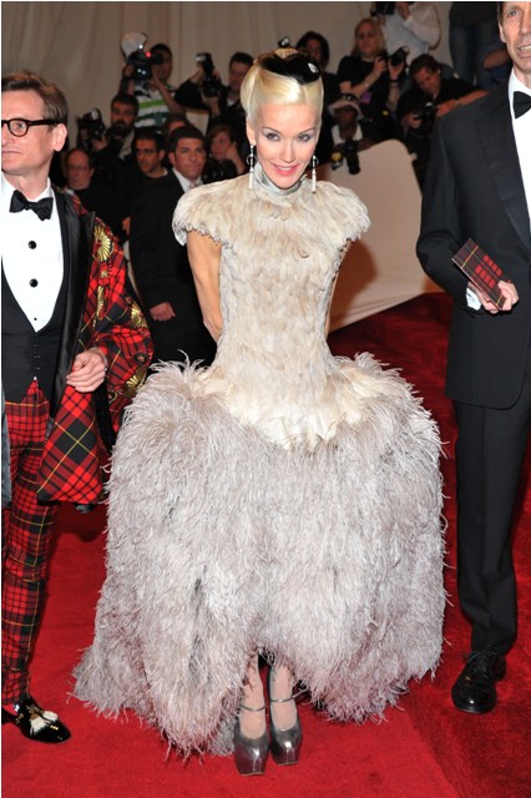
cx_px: 266
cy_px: 399
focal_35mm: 48
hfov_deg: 28.0
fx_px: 1063
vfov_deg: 41.1
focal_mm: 48
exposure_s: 1/200
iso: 800
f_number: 5.6
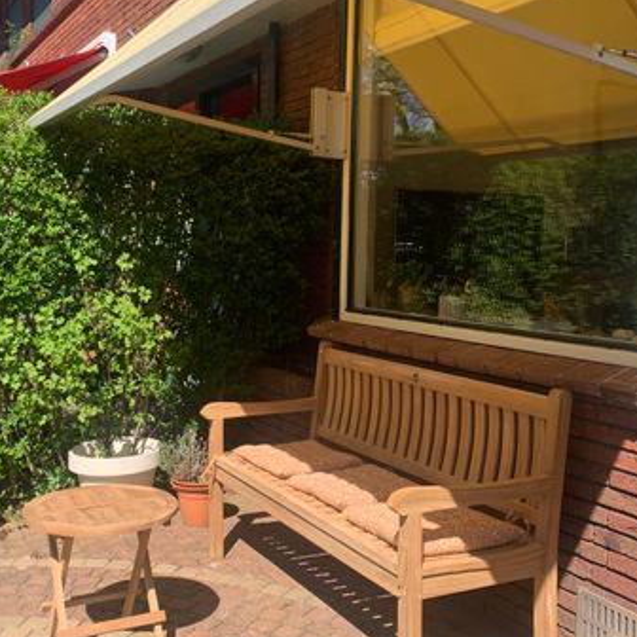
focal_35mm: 41
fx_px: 854
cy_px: 294
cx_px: 264
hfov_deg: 40.8
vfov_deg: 40.9
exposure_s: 1/1021
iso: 25
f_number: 1.8
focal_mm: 4.25
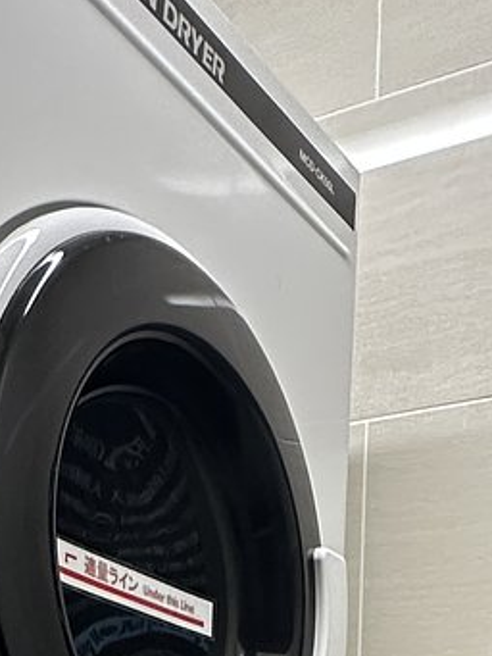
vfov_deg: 22.2
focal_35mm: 63
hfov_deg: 23.2
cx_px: 340
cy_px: 1100
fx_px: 1193
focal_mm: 2.22
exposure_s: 1/120
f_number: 2.2
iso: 320
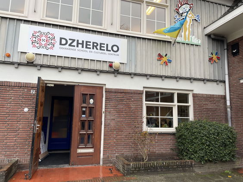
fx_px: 183
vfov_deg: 53.1
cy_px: 91
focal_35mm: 26
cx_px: 122
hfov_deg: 67.3
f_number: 1.6
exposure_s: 1/121
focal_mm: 4.2
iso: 40
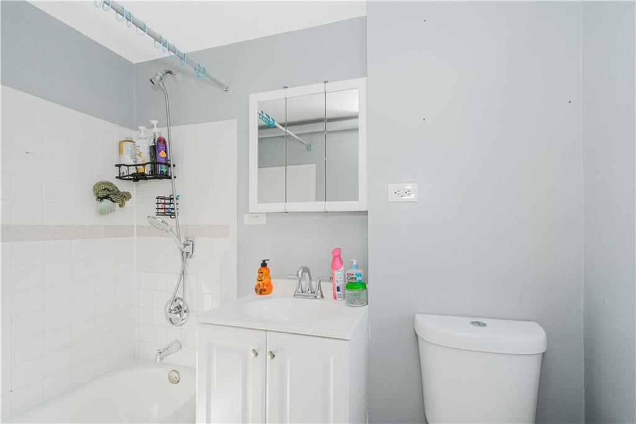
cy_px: 212
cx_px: 318
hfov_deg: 100.4
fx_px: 265
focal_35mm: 15
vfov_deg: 77.3
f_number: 10
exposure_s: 1/160
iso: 1250
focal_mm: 10
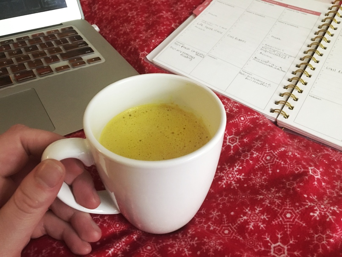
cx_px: 171
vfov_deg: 48.2
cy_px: 128
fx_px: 287
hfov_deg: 61.7
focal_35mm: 29
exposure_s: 1/15
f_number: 2.2
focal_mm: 4.15
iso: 200
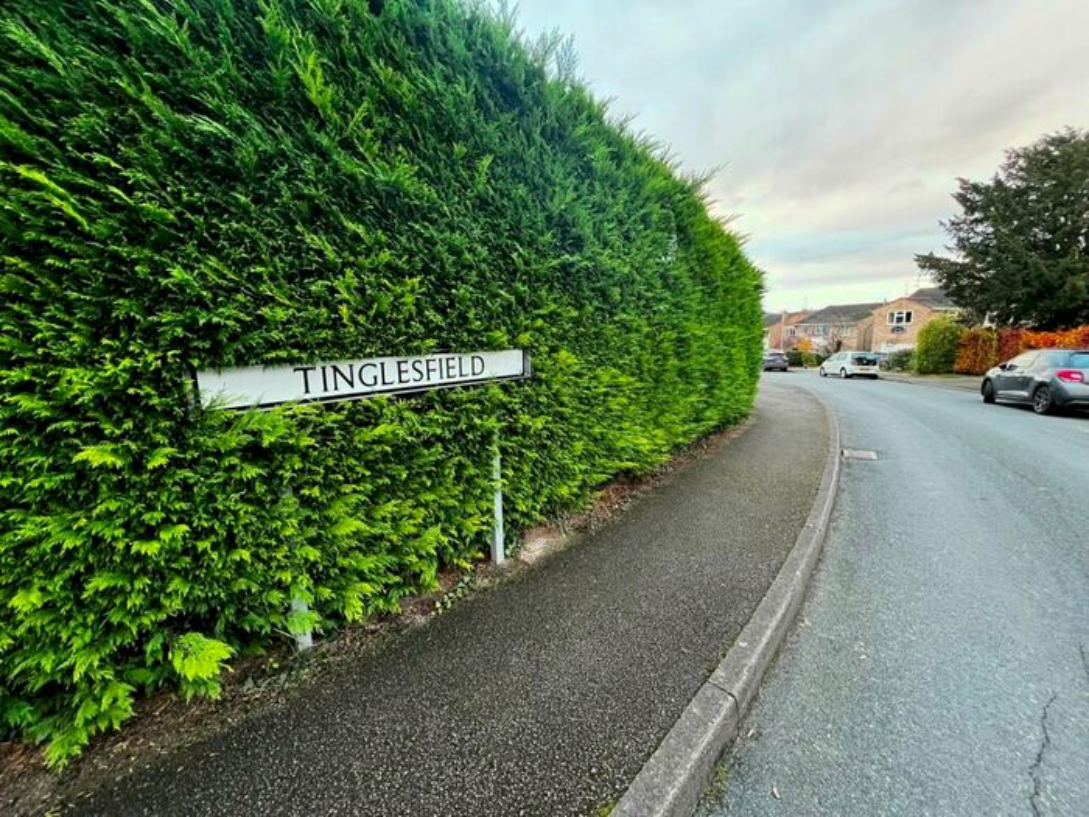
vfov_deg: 89.9
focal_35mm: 13
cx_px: 544
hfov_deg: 106.2
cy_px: 408
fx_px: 409
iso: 640
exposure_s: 1/60
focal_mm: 1.57
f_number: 1.8
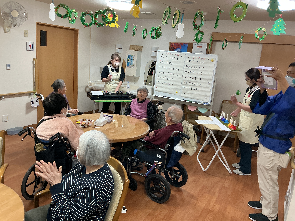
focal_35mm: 29
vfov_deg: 48.2
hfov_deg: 61.7
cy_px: 110
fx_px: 247
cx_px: 148
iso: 125
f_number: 1.8
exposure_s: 1/60
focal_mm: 3
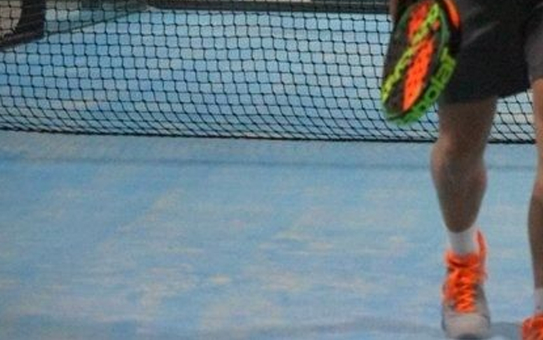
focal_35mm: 189
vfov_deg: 6.9
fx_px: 2797
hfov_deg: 10.9
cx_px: 607
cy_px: -106
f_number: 2.8
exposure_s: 1/800
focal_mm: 50
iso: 6400
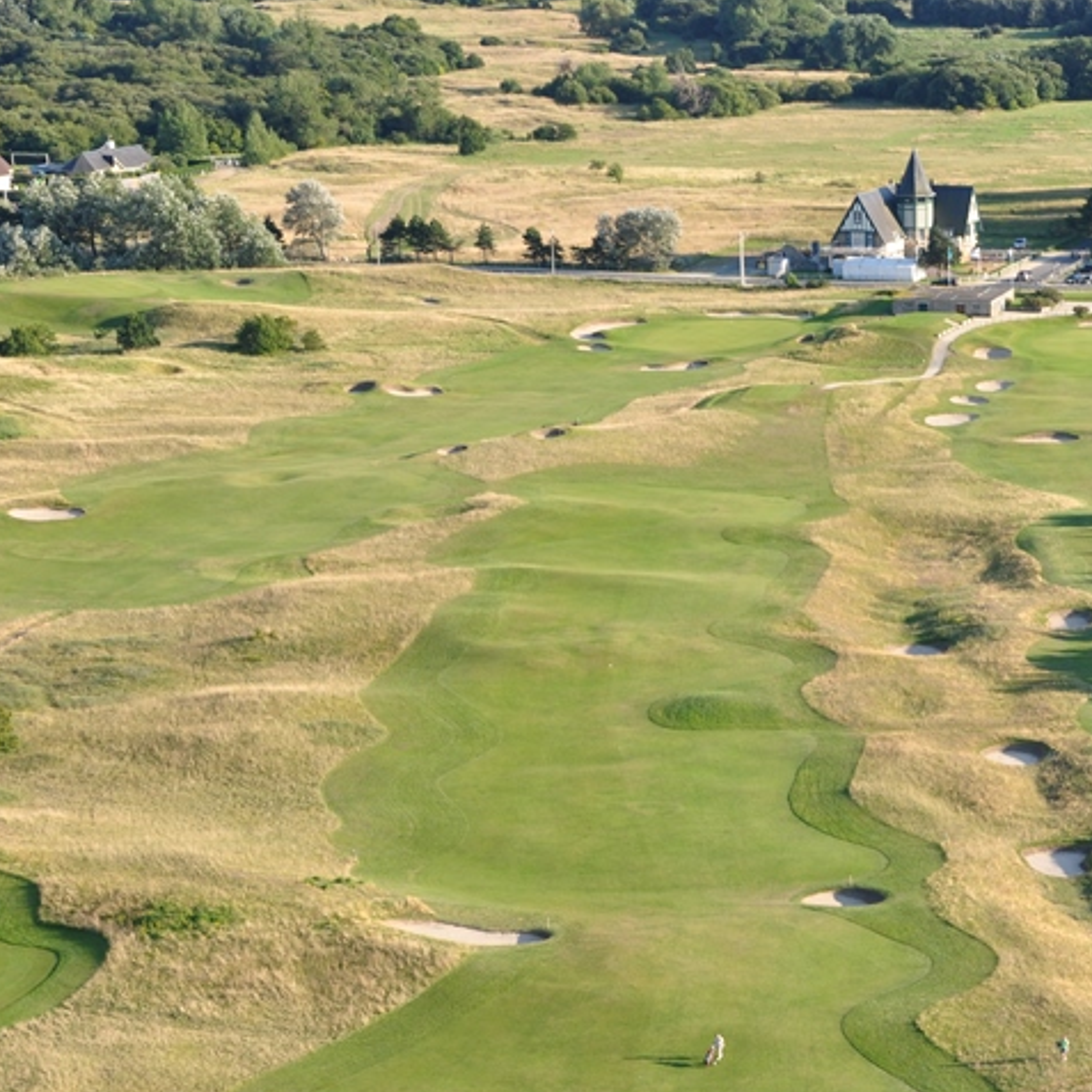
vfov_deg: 15.7
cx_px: 847
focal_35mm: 111
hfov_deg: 15.6
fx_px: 3962
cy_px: 599
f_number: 9
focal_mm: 52
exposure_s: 1/125
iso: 200
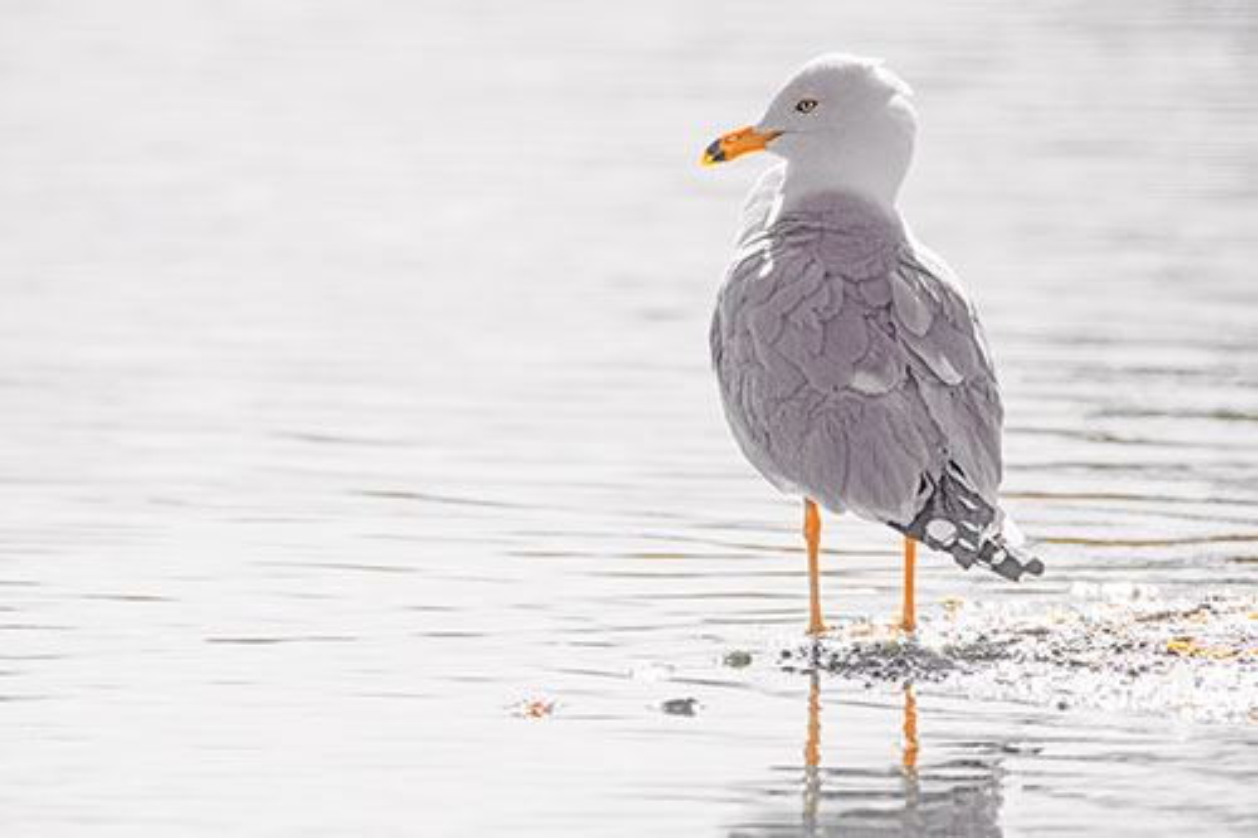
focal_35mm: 1200
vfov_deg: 1.1
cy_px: 419
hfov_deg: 1.7
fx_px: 41917
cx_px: 629
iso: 1600
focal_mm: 1200
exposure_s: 1/2500
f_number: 13
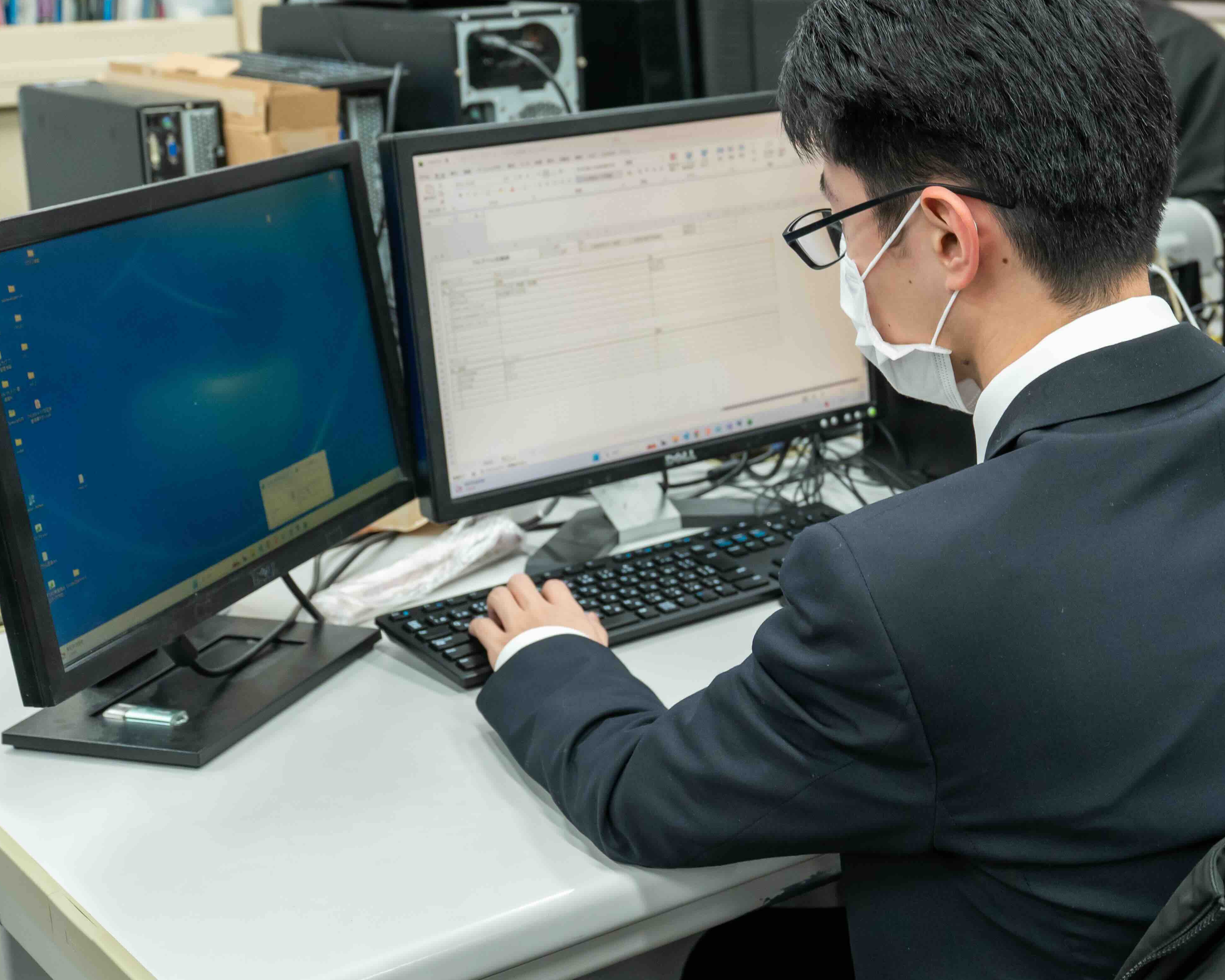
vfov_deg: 25.7
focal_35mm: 59
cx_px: 860
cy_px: 388
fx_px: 2139
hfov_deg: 31.6
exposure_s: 1/80
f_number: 5
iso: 1600
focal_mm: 35
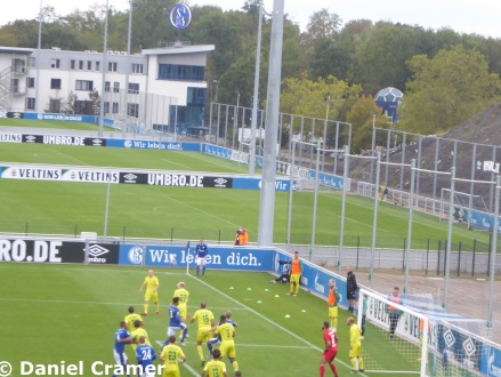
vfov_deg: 9.1
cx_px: 248
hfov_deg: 12.0
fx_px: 2376
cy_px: 187
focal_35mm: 164
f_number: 5.5
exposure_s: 1/80
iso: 250
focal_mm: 28.7
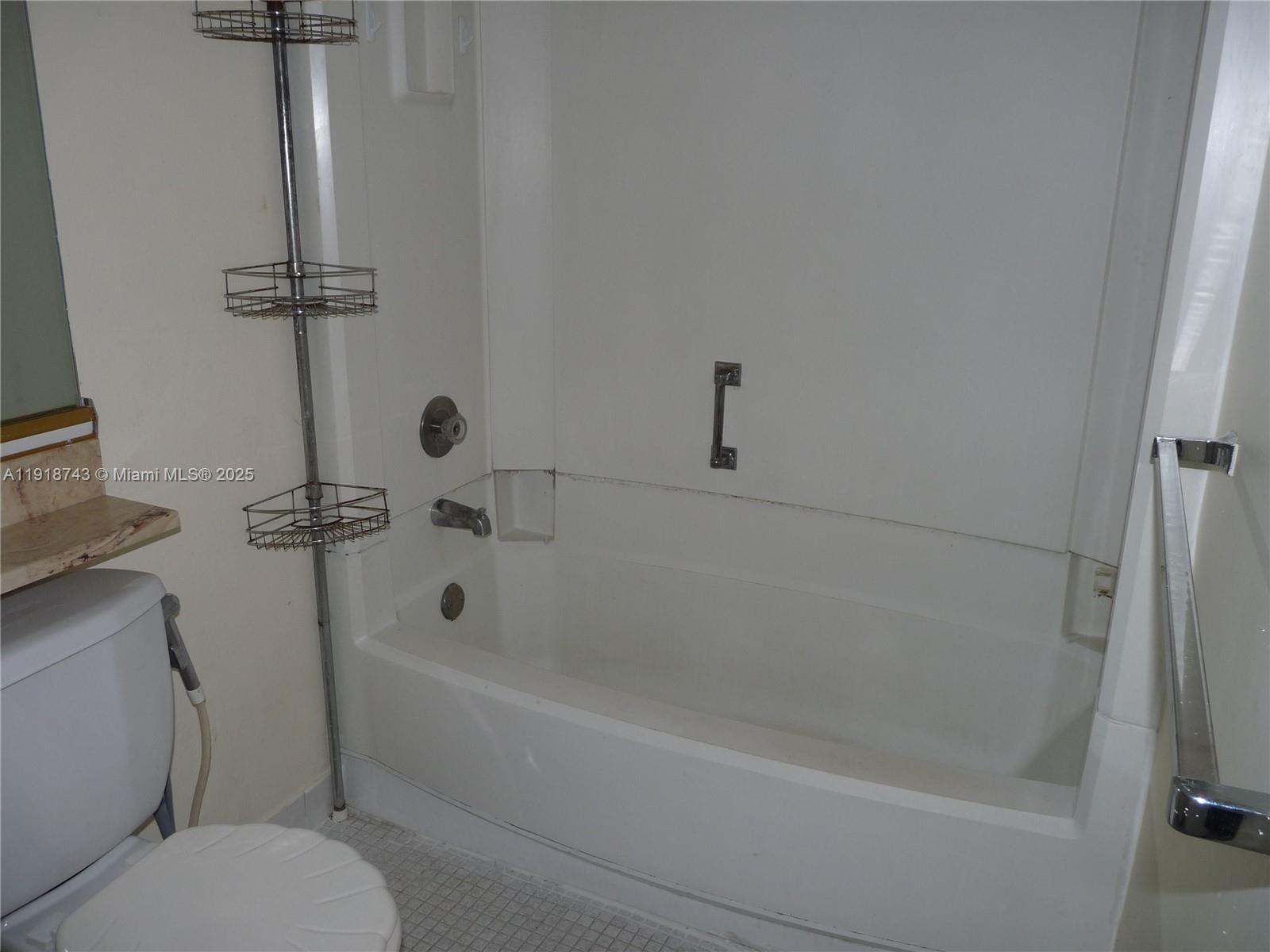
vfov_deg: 51.4
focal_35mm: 27
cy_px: 476
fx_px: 991
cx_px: 635
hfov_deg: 65.3
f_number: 2.8
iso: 100
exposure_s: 1/30
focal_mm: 4.8
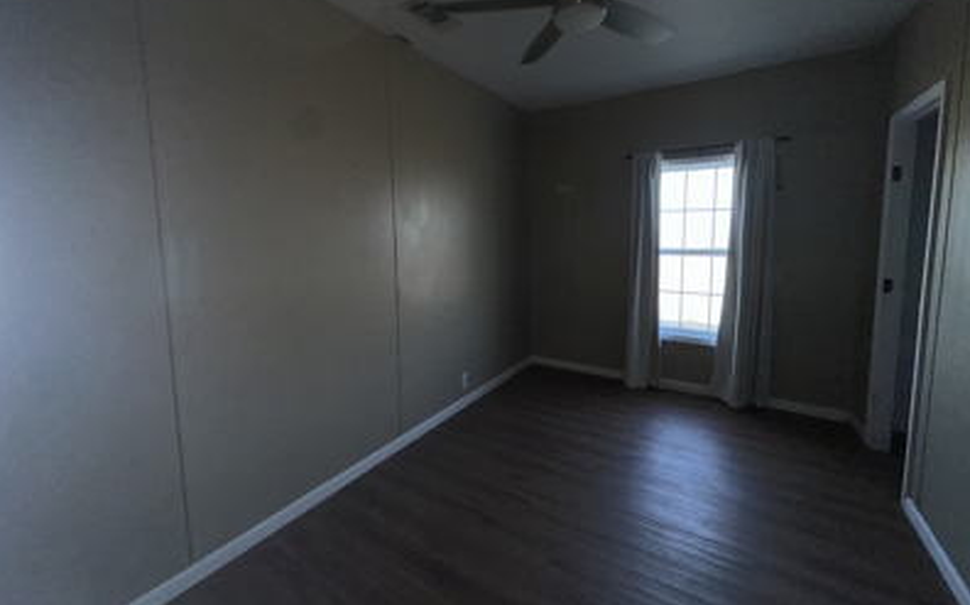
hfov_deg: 101.5
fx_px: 396
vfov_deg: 74.5
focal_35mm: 15
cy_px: 272
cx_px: 483
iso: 40
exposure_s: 1/122
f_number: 2.2
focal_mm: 2.22
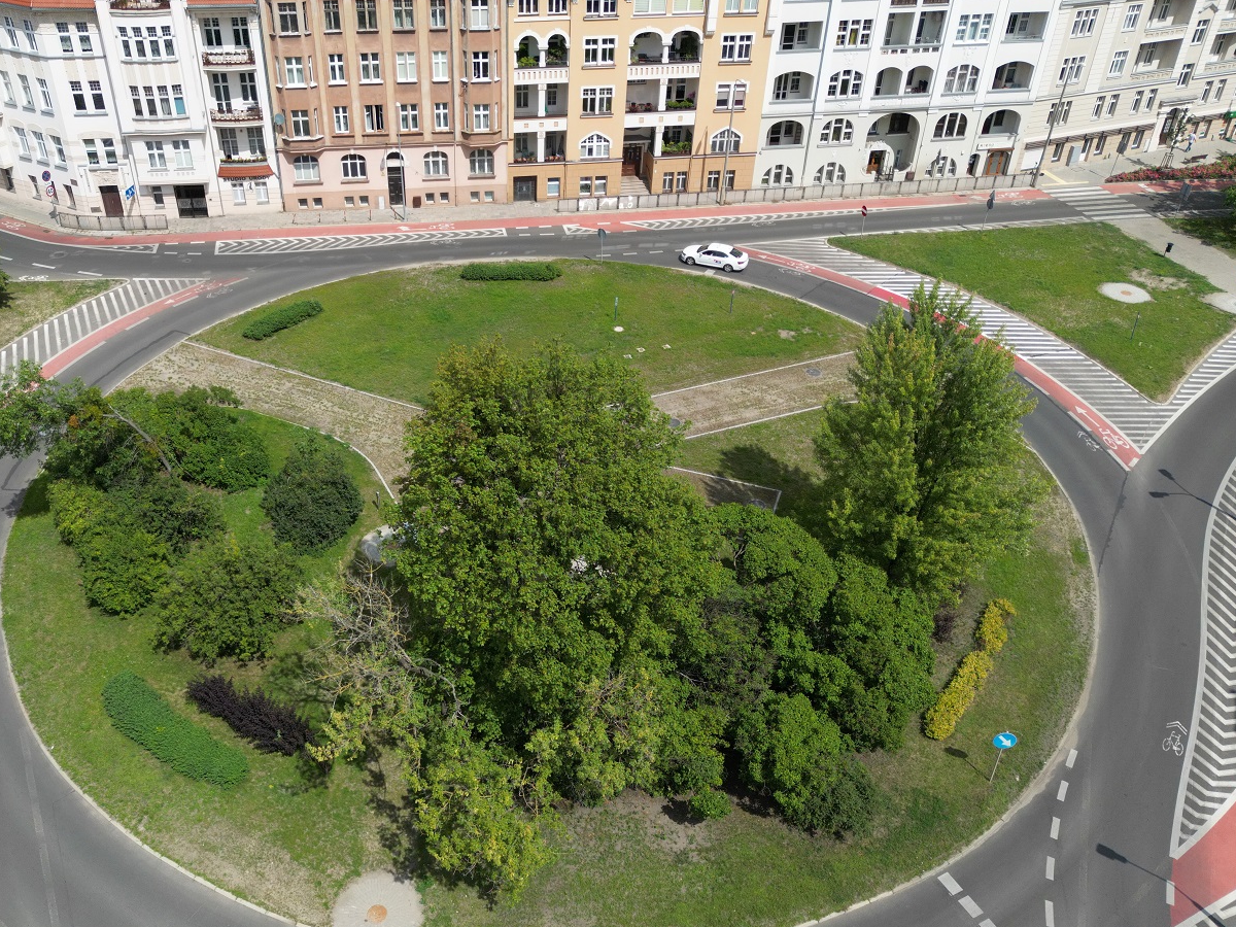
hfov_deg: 59.6
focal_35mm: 30
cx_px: 518
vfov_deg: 46.8
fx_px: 1071
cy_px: 450
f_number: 1.7
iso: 130
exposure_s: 1/4000
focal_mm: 6.72
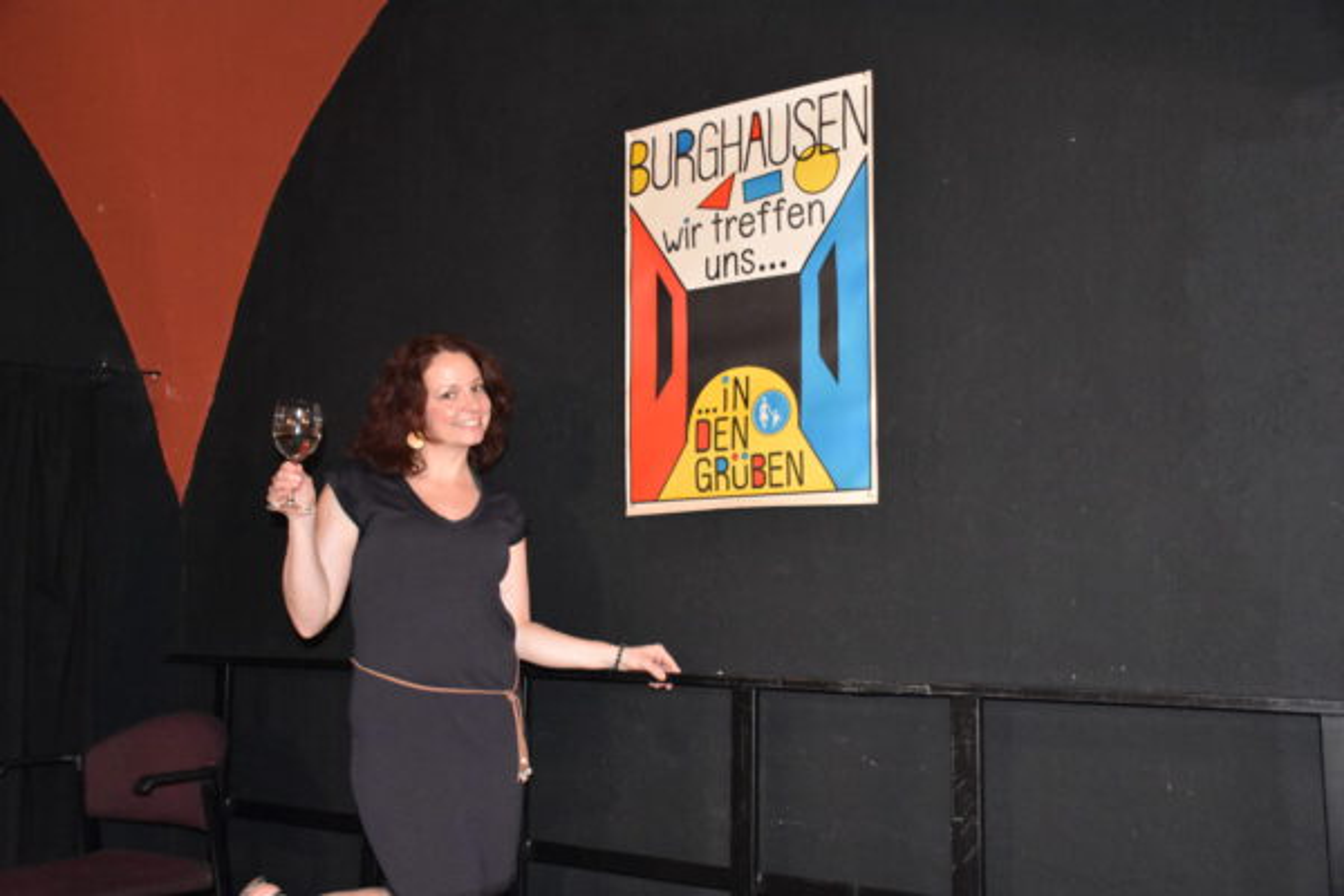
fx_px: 1344
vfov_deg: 36.9
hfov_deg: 53.1
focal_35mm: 36
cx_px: 672
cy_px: 448
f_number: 3.8
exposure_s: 1/60
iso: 6400
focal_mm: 24
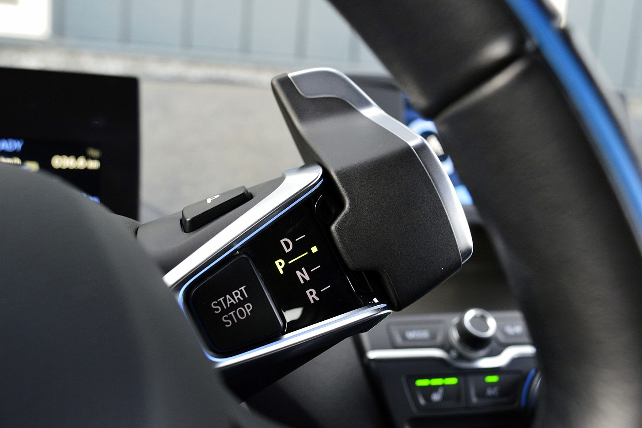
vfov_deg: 31.9
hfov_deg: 46.4
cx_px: 321
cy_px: 214
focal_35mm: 42
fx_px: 749
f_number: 6.3
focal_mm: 28
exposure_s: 1/60
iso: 800
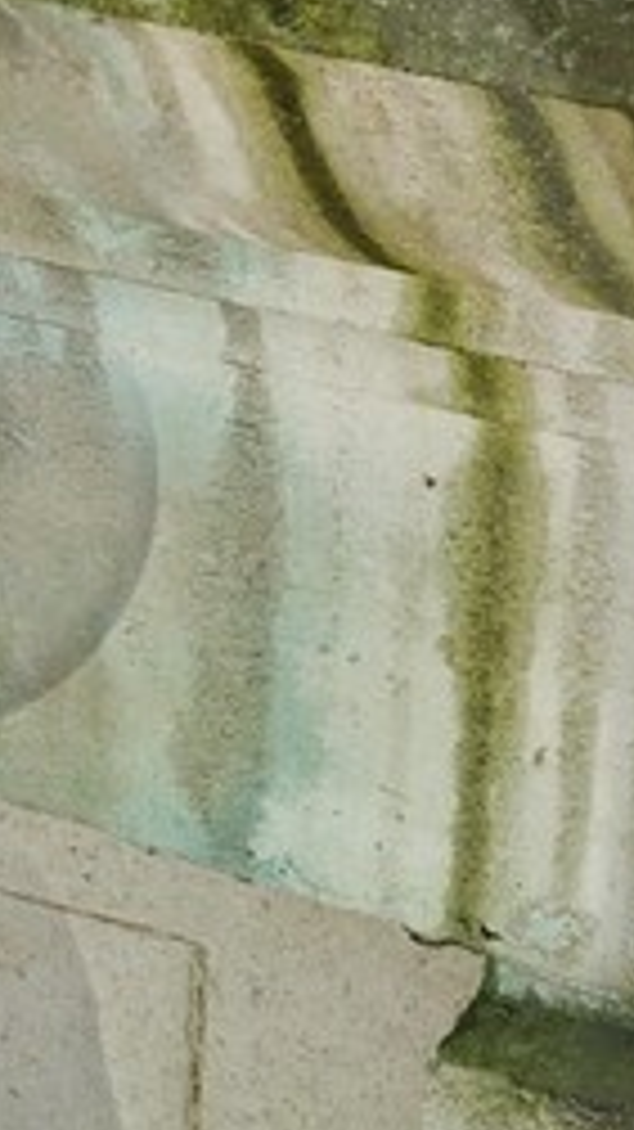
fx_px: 4787
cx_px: -652
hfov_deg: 7.3
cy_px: 774
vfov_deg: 13.4
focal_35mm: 160
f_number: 11
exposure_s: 1/125
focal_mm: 24
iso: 1600
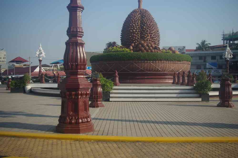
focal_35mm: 39
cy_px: 79
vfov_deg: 34.2
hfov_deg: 49.6
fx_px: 258
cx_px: 119
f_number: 4
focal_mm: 26
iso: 400
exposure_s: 1/800
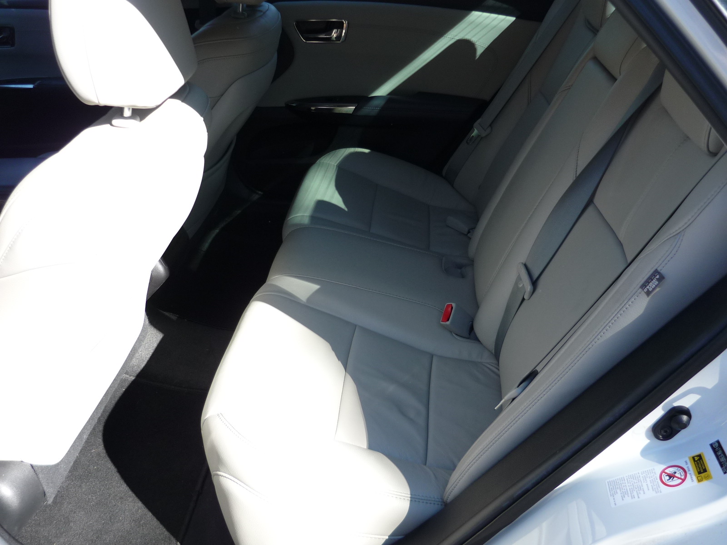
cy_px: 272
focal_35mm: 33
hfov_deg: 55.4
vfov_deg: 42.9
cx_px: 364
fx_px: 693
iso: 100
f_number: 2.8
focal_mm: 5.5
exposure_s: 1/200
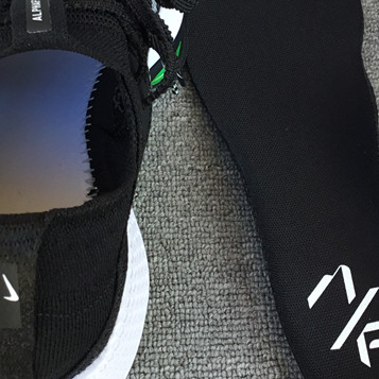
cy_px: 125
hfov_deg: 25.0
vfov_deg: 24.9
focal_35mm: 69
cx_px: 213
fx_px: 855
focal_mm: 3.3
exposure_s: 1/100
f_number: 2.4
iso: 40
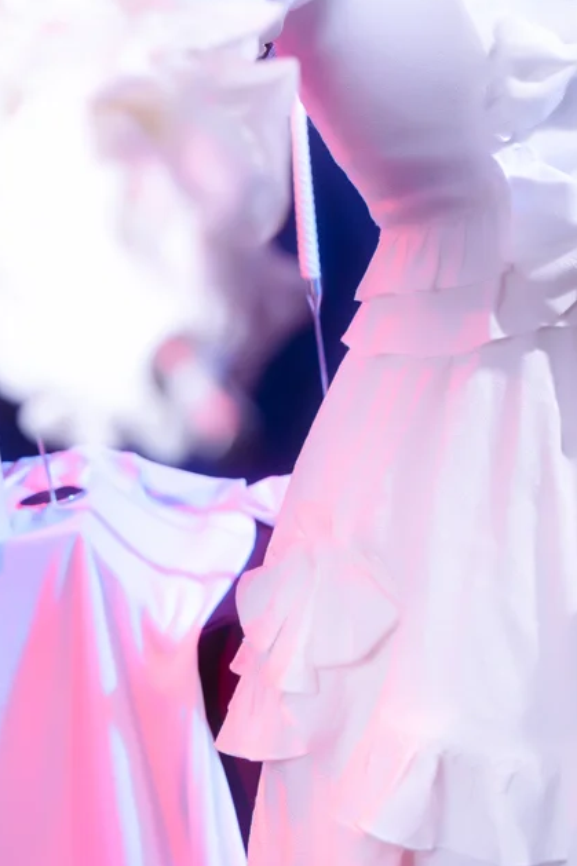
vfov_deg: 22.8
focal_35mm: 87
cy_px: 85
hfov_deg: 15.5
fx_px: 2093
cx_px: 521
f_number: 4
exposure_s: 1/200
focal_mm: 38
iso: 100
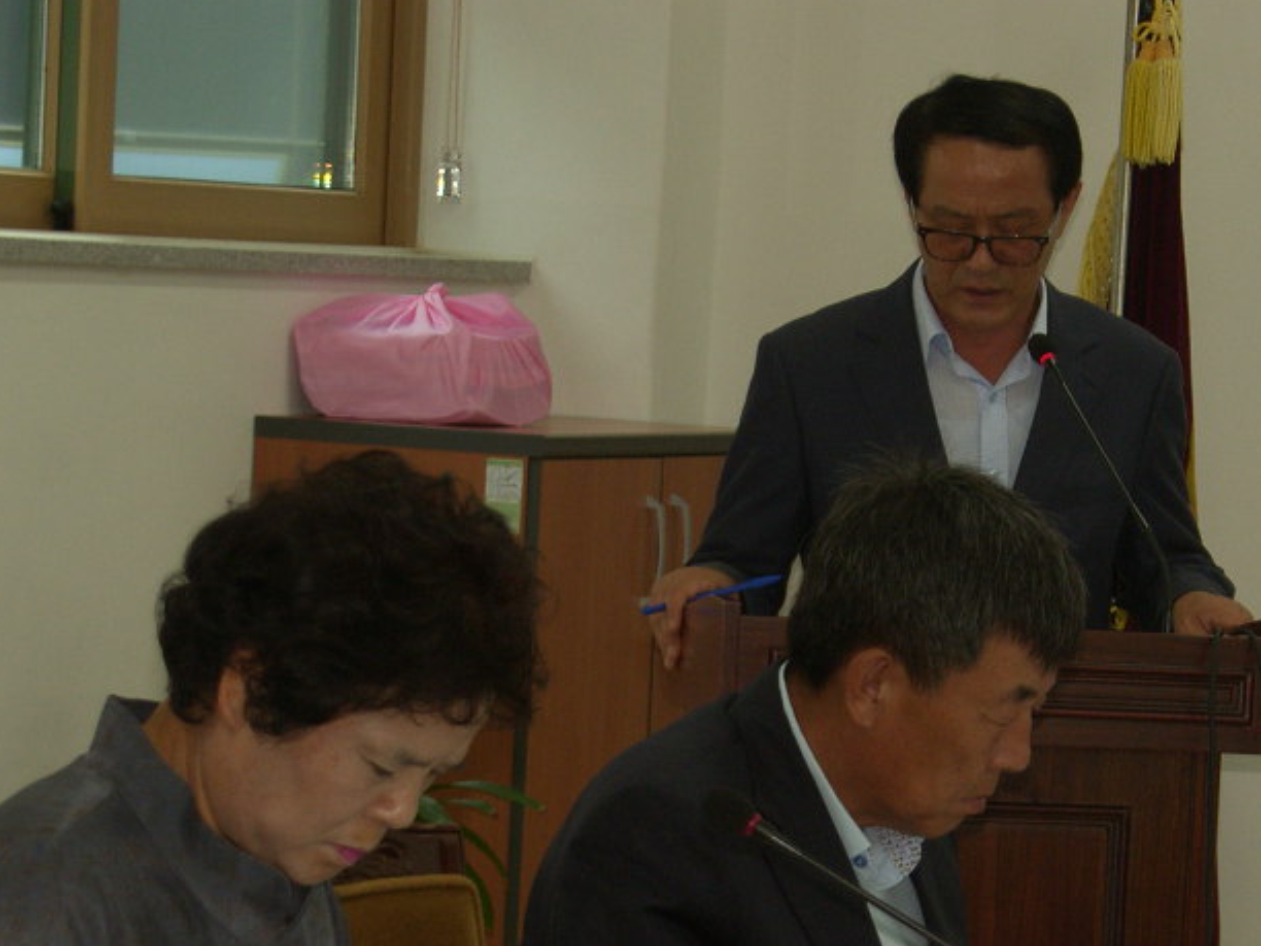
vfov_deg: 6.6
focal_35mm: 226
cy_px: 765
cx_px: 960
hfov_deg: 8.7
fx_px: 8233
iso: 100
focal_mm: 34.8
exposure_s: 1/100
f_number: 3.5
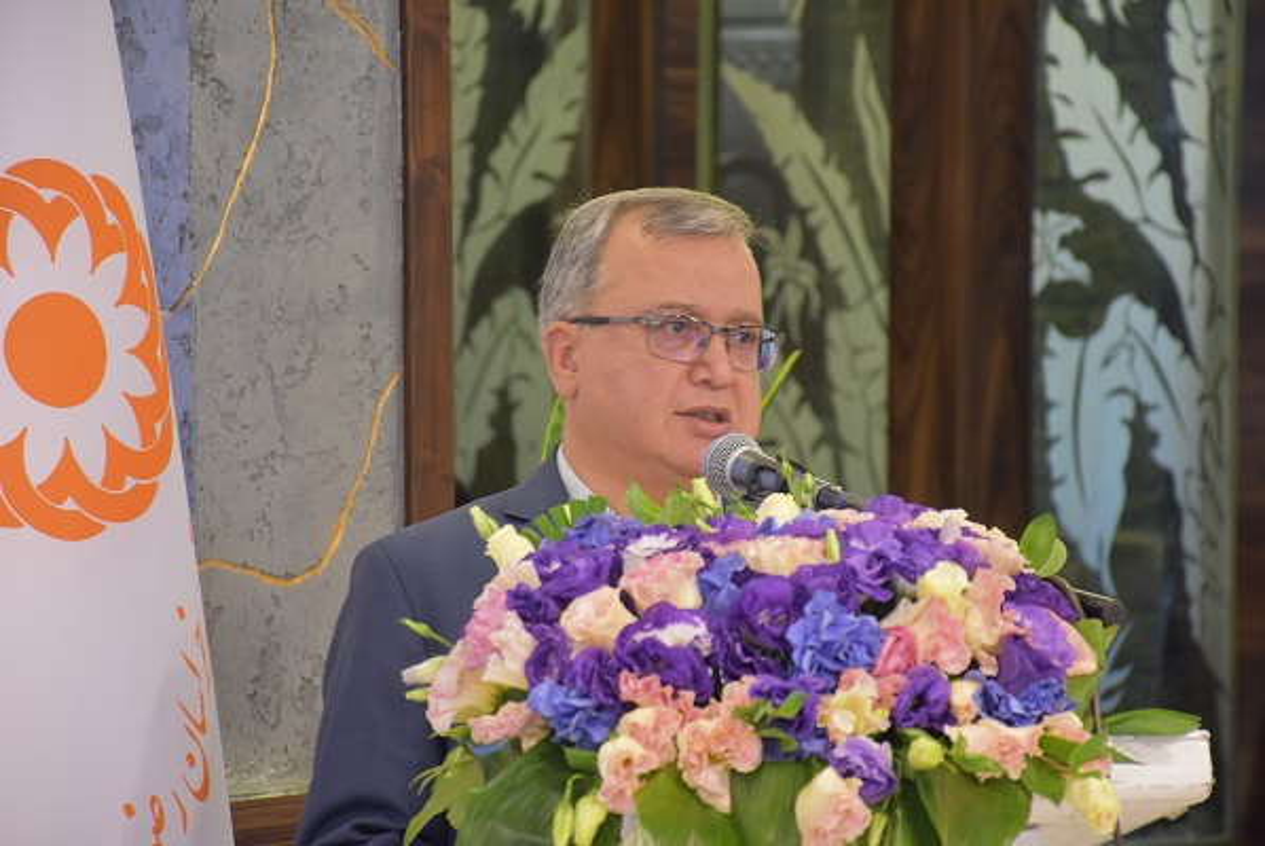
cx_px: 632
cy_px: 423
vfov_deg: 7.9
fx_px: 6120
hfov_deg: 11.8
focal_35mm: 174
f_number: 5.6
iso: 1250
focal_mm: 116
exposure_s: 1/13
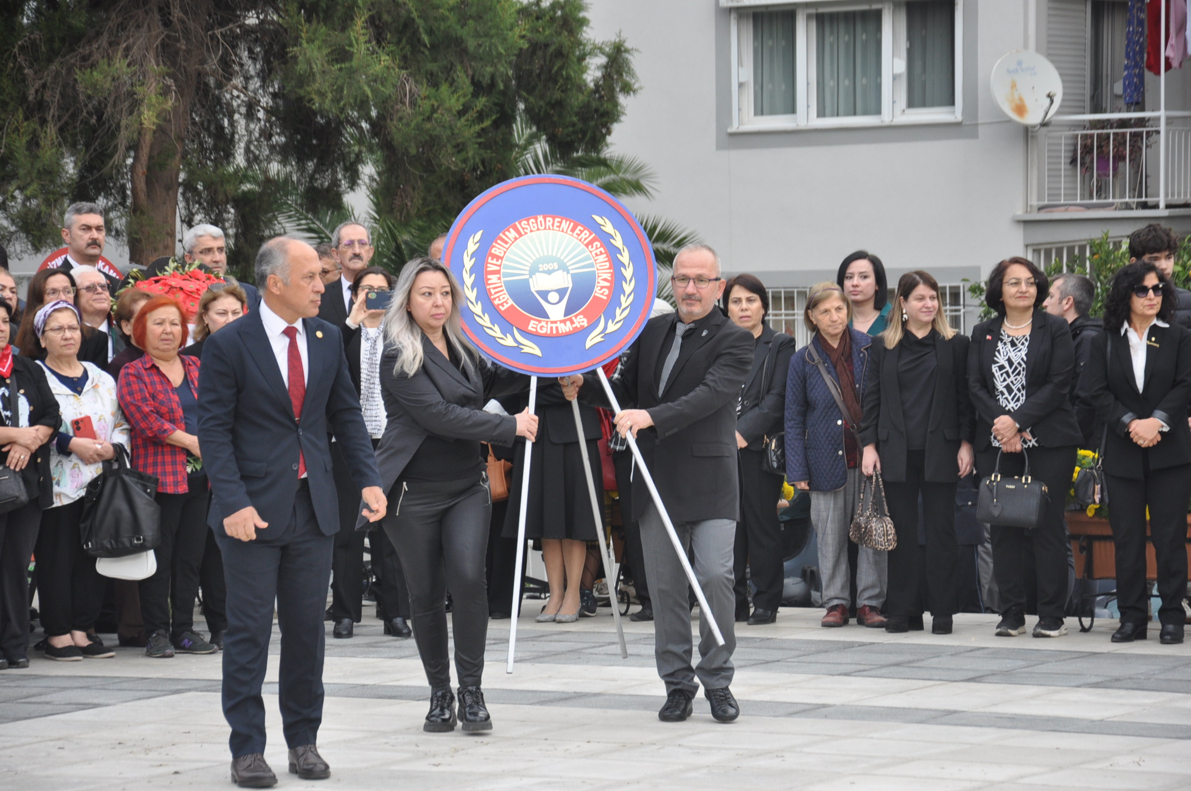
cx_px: 596
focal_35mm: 138
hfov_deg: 14.9
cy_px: 396
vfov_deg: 9.9
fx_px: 4560
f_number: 5.6
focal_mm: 92
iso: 400
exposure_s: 1/100
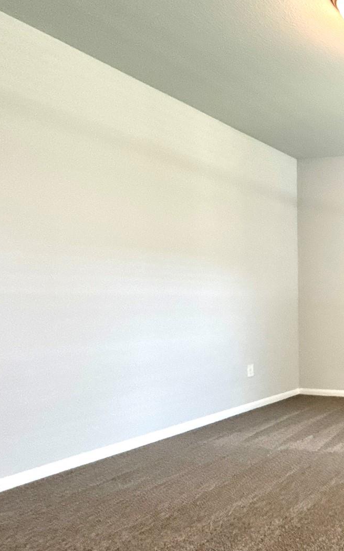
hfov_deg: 29.8
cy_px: 315
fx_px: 435
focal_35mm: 29
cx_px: 491
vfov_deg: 64.3
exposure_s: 1/60
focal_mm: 2.22
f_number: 2.2
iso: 200
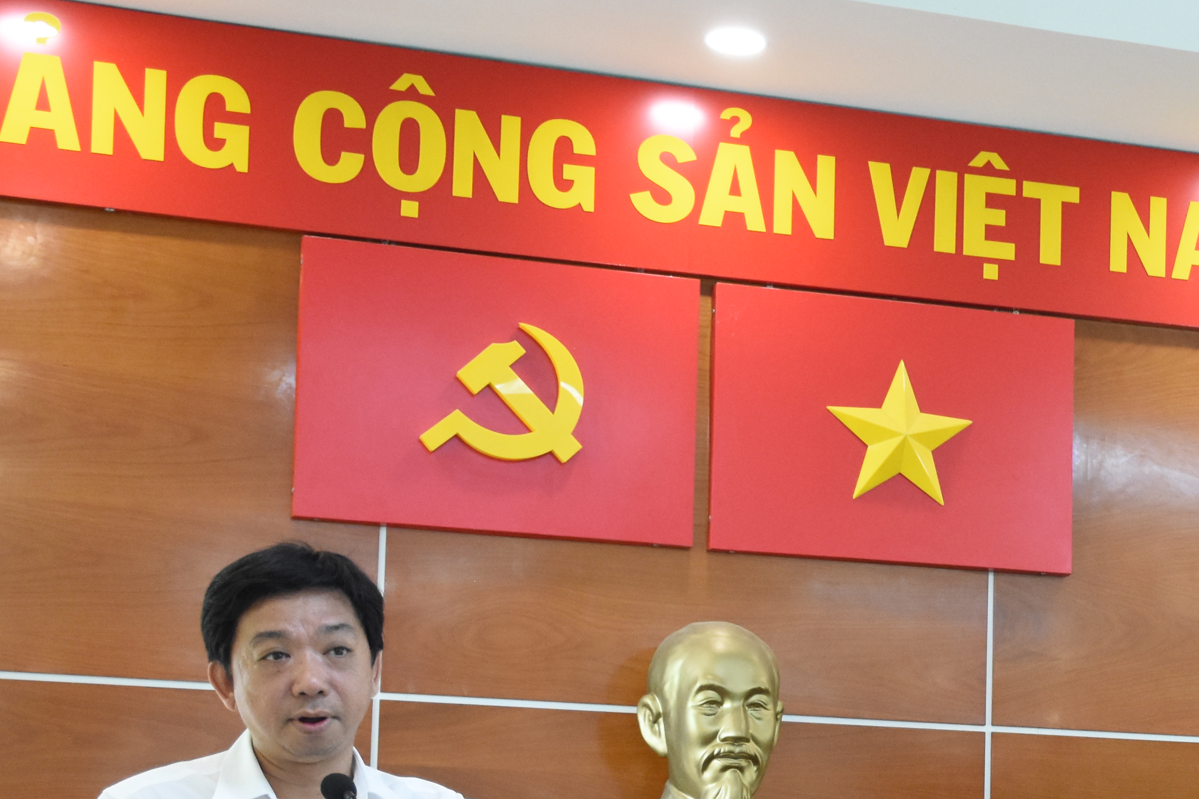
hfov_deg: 22.3
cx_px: 1174
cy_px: 740
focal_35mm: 88
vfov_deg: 15.3
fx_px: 2933
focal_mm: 27
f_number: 4
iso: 2000
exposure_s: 1/160
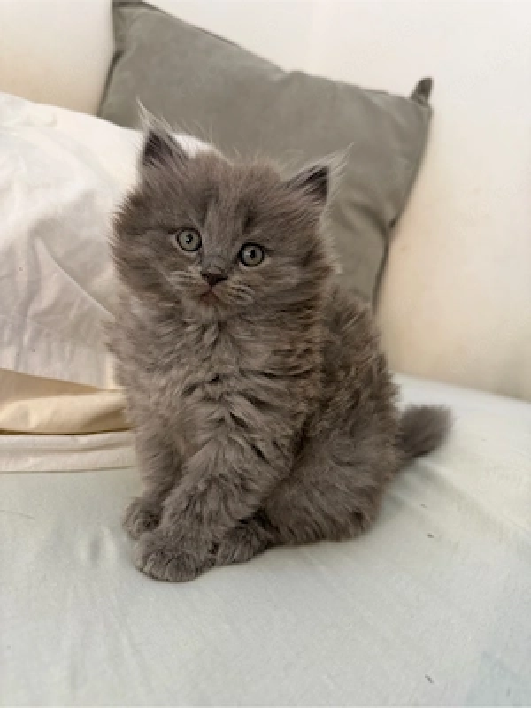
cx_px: 266
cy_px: 354
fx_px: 491
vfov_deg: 71.6
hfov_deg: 56.8
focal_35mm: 24
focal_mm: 6.76
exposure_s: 1/50
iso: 250
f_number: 1.78
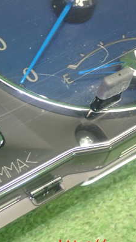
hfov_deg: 14.6
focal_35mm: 82
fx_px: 526
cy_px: 117
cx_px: 14
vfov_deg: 25.9
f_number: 3.2
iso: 800
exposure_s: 1/30
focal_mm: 9.01
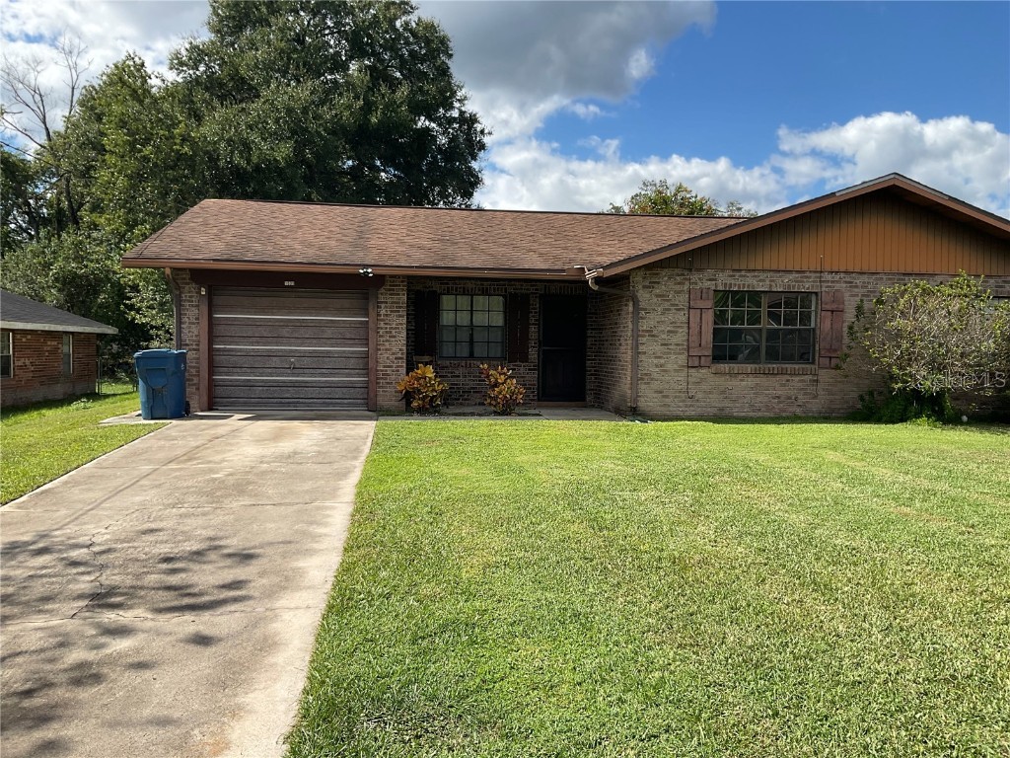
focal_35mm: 29
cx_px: 505
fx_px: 846
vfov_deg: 48.2
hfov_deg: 61.7
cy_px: 379
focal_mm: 3
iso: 16
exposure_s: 1/1786
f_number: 1.8
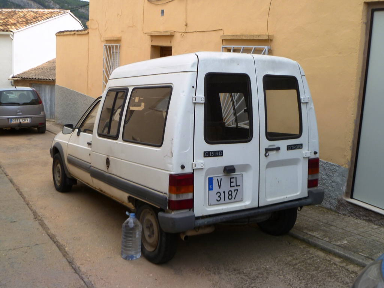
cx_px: 192
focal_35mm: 32
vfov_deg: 44.2
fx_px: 355
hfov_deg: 56.8
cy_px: 144
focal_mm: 5.7
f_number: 3.5
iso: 80
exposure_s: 1/400
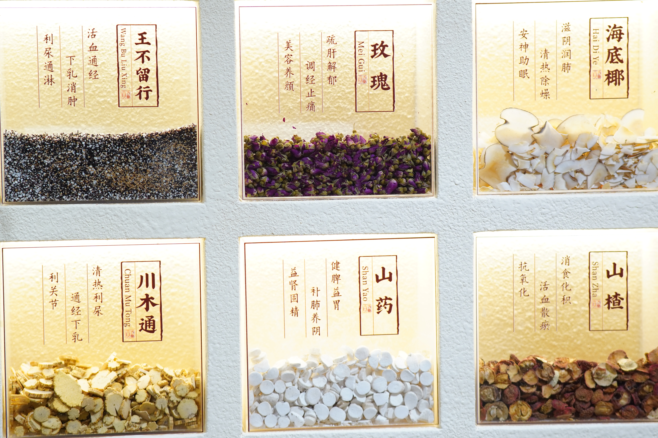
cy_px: 219
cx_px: 329
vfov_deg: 10.8
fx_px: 2330
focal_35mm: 128
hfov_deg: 16.1
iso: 500
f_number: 2.2
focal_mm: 85
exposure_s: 1/160
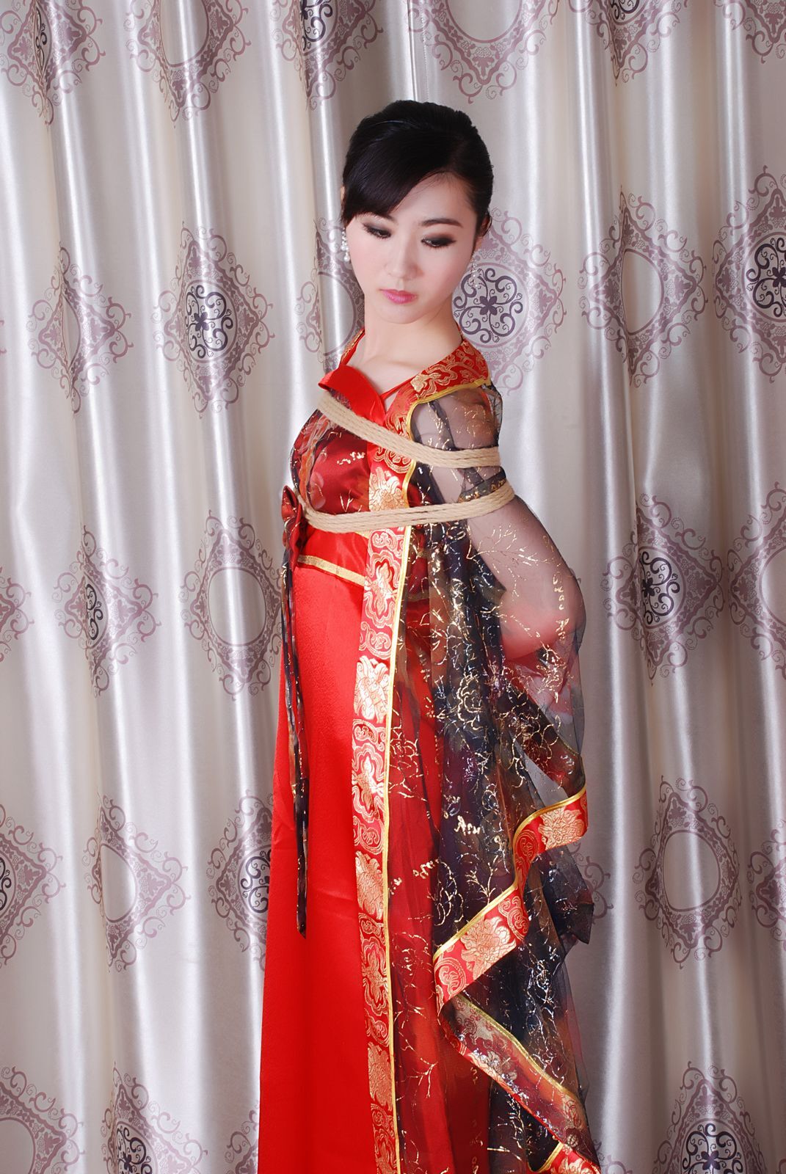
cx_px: 393
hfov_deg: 19.0
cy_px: 587
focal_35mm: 72
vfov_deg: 28.0
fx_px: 2351
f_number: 11
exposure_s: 1/8
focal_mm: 48
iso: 100
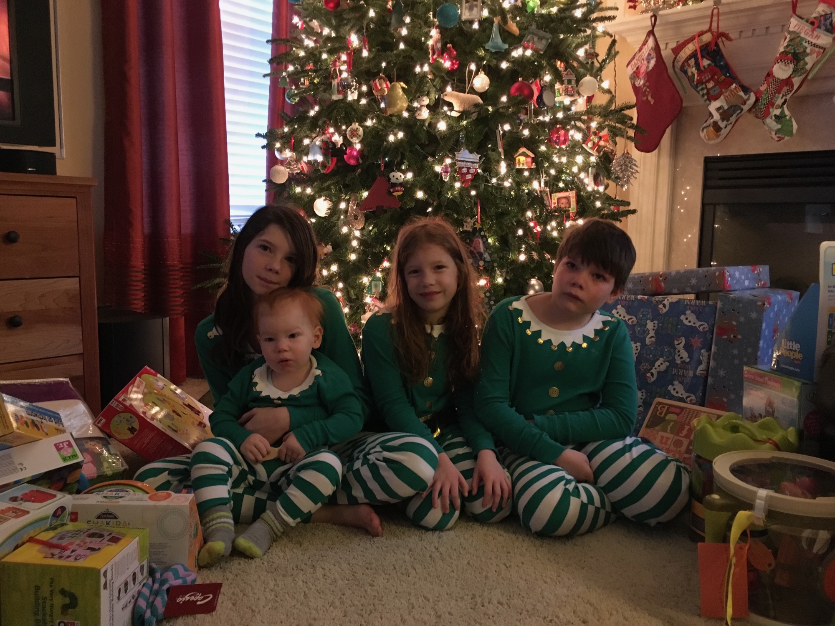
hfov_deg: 61.7
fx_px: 700
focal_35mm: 29
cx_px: 418
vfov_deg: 48.2
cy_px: 313
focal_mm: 4.15
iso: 500
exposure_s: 1/15
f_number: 2.2
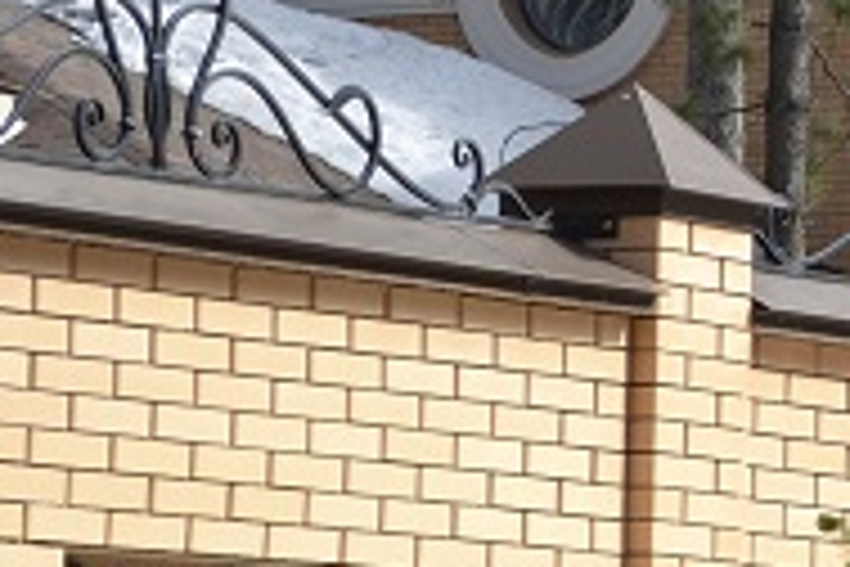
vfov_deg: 4.5
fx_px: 7201
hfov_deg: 6.7
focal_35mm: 305
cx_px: 1129
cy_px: 128
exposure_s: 1/160
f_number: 6.3
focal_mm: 48
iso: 100
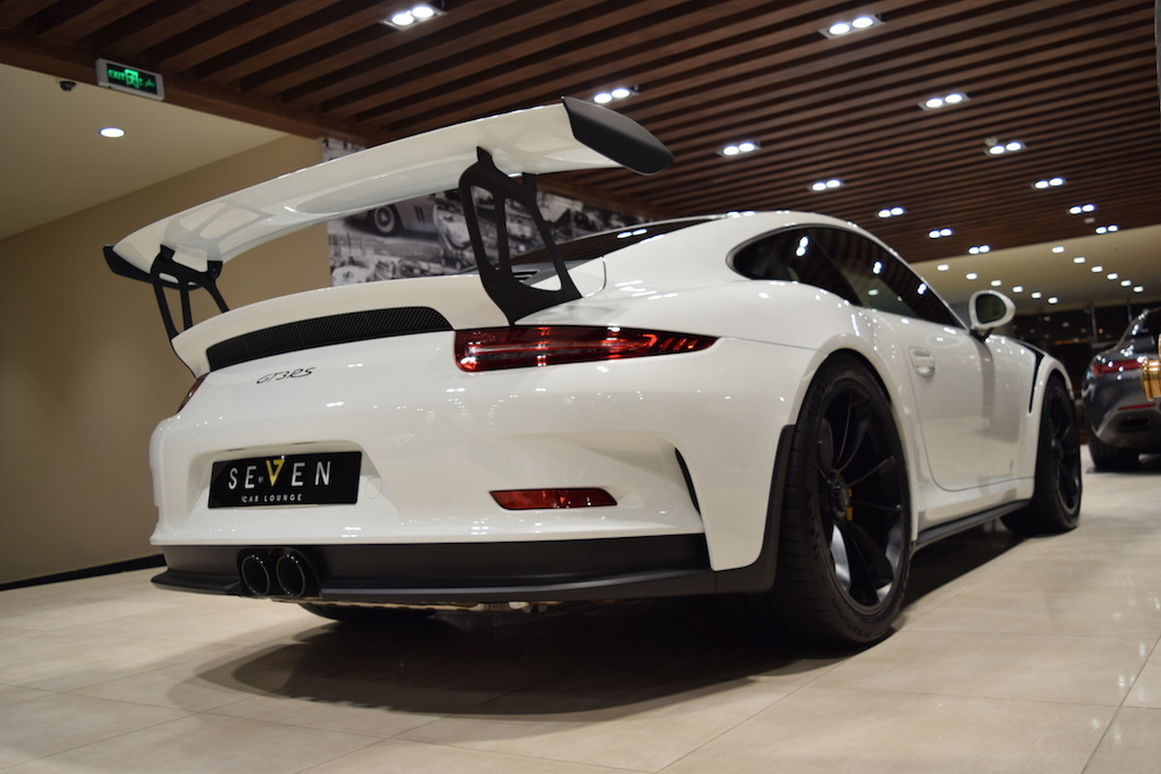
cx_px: 580
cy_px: 387
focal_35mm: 33
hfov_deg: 57.2
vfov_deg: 40.0
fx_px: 1064
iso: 100
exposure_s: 1/25
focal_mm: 22
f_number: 3.8
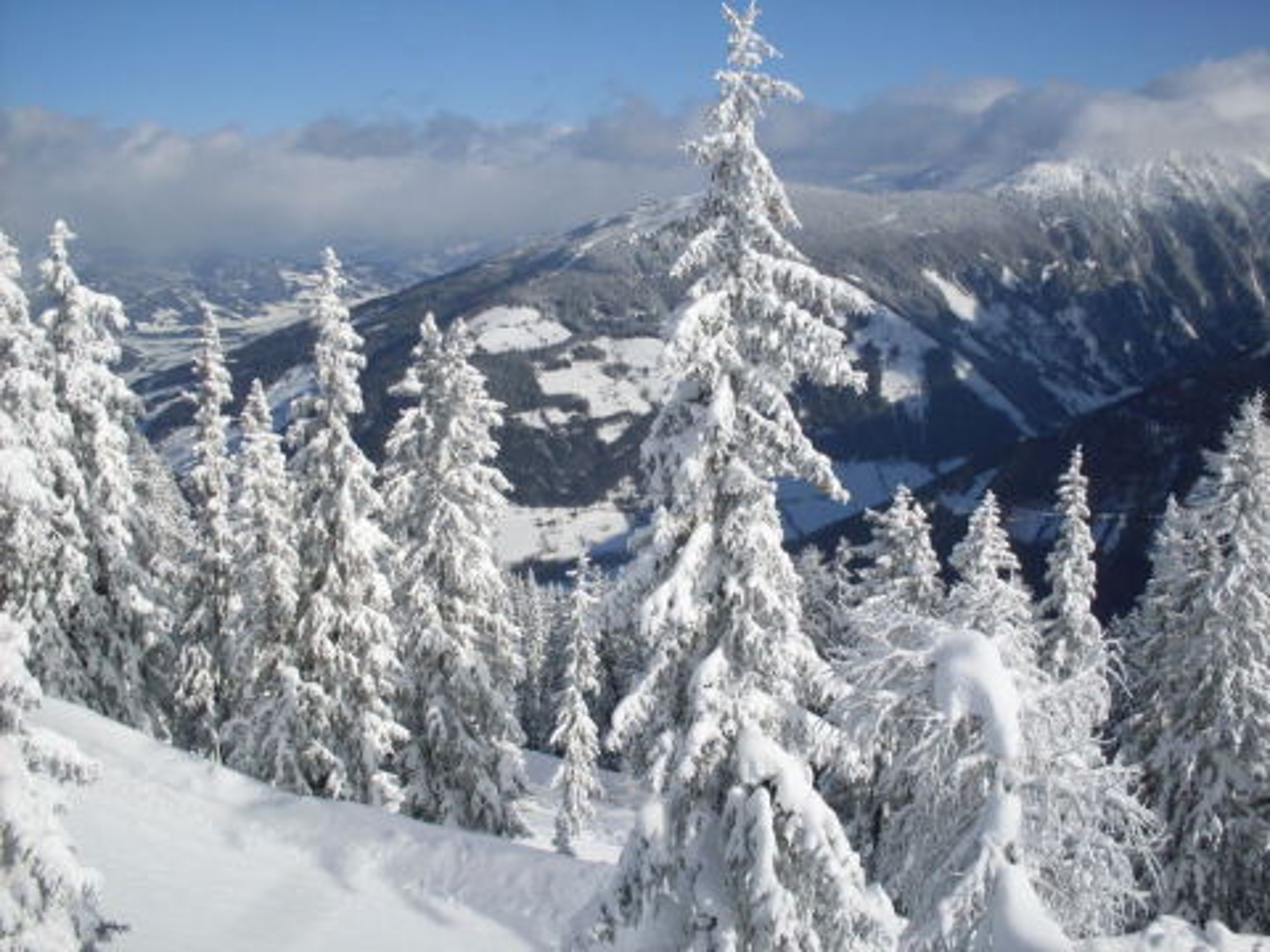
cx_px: 635
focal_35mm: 38
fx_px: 1394
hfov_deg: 49.0
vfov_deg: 37.7
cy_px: 476
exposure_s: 1/500
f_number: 8.4
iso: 80
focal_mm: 6.3
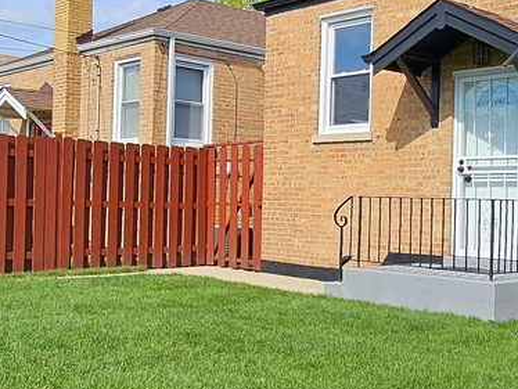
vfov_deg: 29.1
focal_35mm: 50
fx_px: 749
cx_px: 255
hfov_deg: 38.2
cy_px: 203
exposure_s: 1/1667
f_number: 2.2
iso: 32
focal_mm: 1.74
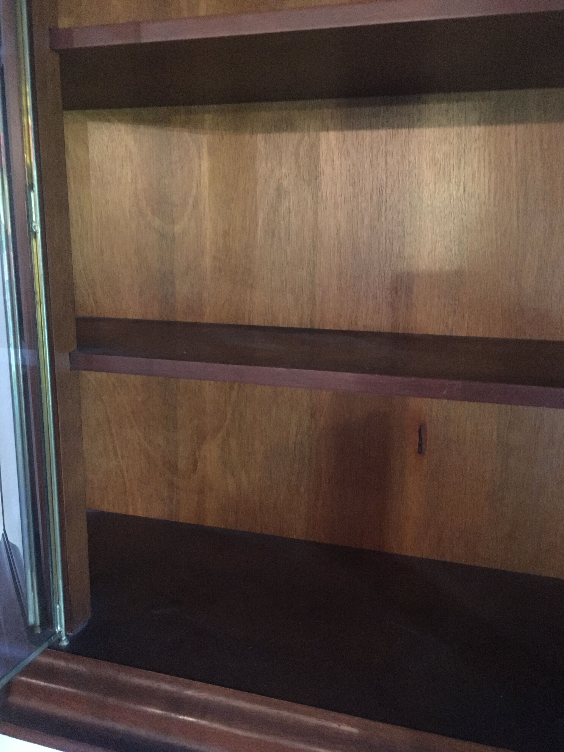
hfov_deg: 48.2
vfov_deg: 61.7
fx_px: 630
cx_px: 282
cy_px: 376
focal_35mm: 29
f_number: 2.2
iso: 500
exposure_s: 1/17
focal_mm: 4.15
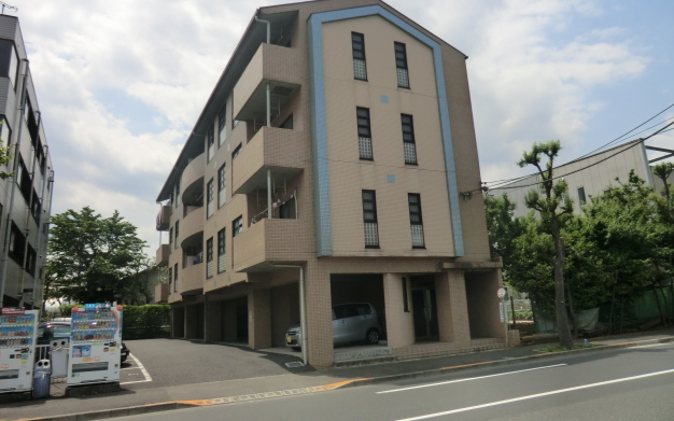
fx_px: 478
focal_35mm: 26
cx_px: 335
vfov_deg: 47.5
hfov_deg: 70.4
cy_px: 195
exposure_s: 1/250
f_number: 7.5
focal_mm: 4.3
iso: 80
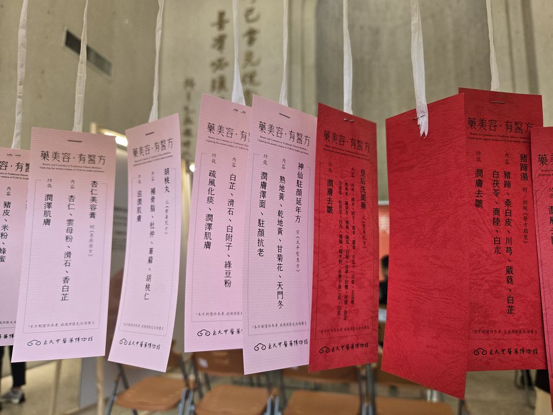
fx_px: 367
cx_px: 276
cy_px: 208
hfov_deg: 73.9
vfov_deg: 58.9
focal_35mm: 23
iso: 125
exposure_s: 1/120
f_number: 1.8
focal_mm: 5.4
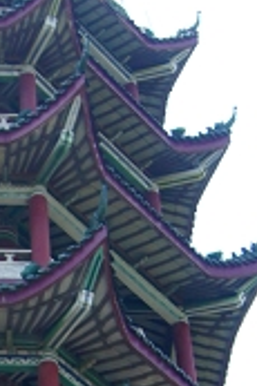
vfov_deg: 14.2
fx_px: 1491
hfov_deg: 9.7
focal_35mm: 139
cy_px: 498
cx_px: -76
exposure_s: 1/1000
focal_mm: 20
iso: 200
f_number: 4.5
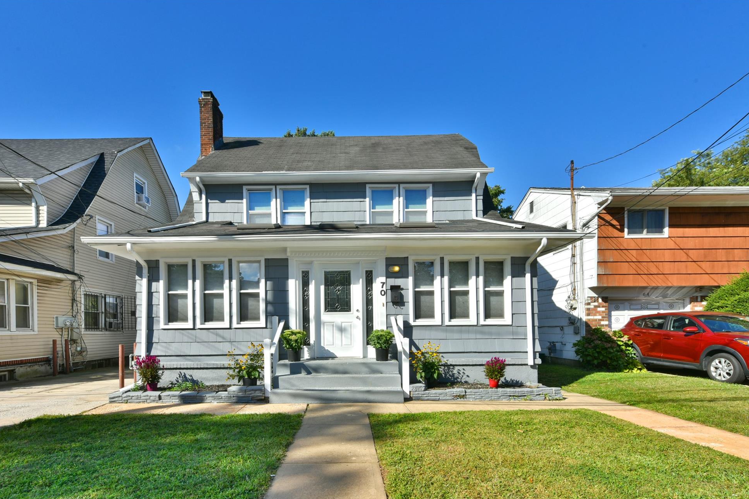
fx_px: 354
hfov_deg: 93.2
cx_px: 359
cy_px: 263
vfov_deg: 70.4
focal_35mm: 17
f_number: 16
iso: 250
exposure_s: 1/125
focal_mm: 16
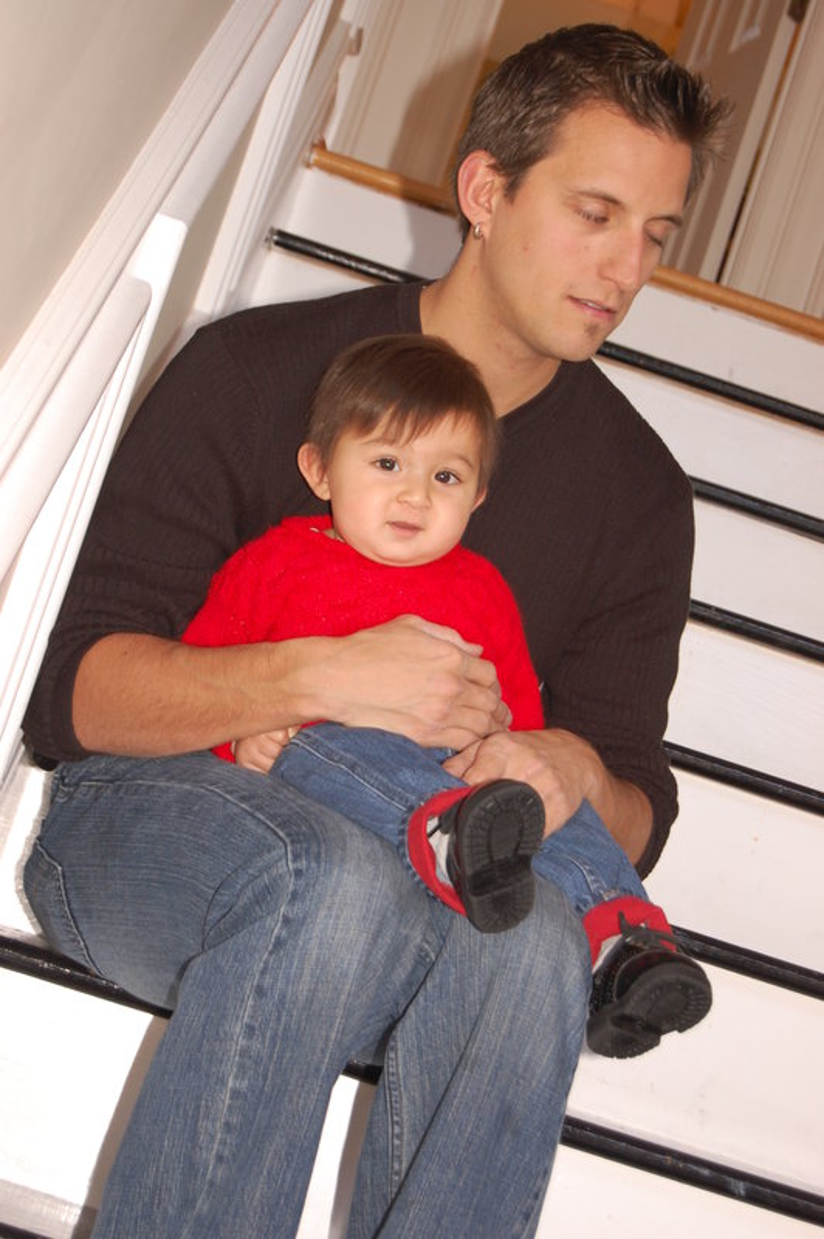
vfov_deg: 26.0
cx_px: 412
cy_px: 620
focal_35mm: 78
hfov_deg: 17.5
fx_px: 2682
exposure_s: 1/60
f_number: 5.6
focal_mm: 52
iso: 400
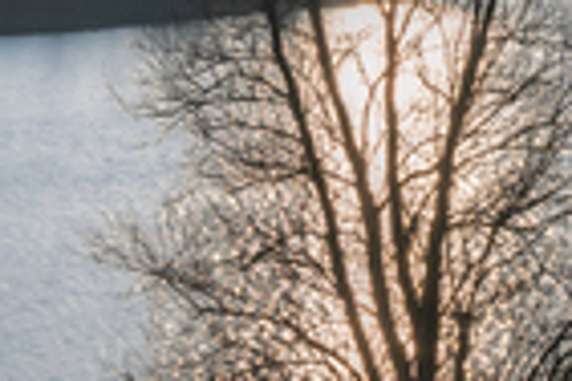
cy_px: 43
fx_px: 3066
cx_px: 811
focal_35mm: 193
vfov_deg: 7.1
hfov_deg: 10.4
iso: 100
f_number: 11
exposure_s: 1/125
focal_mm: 59
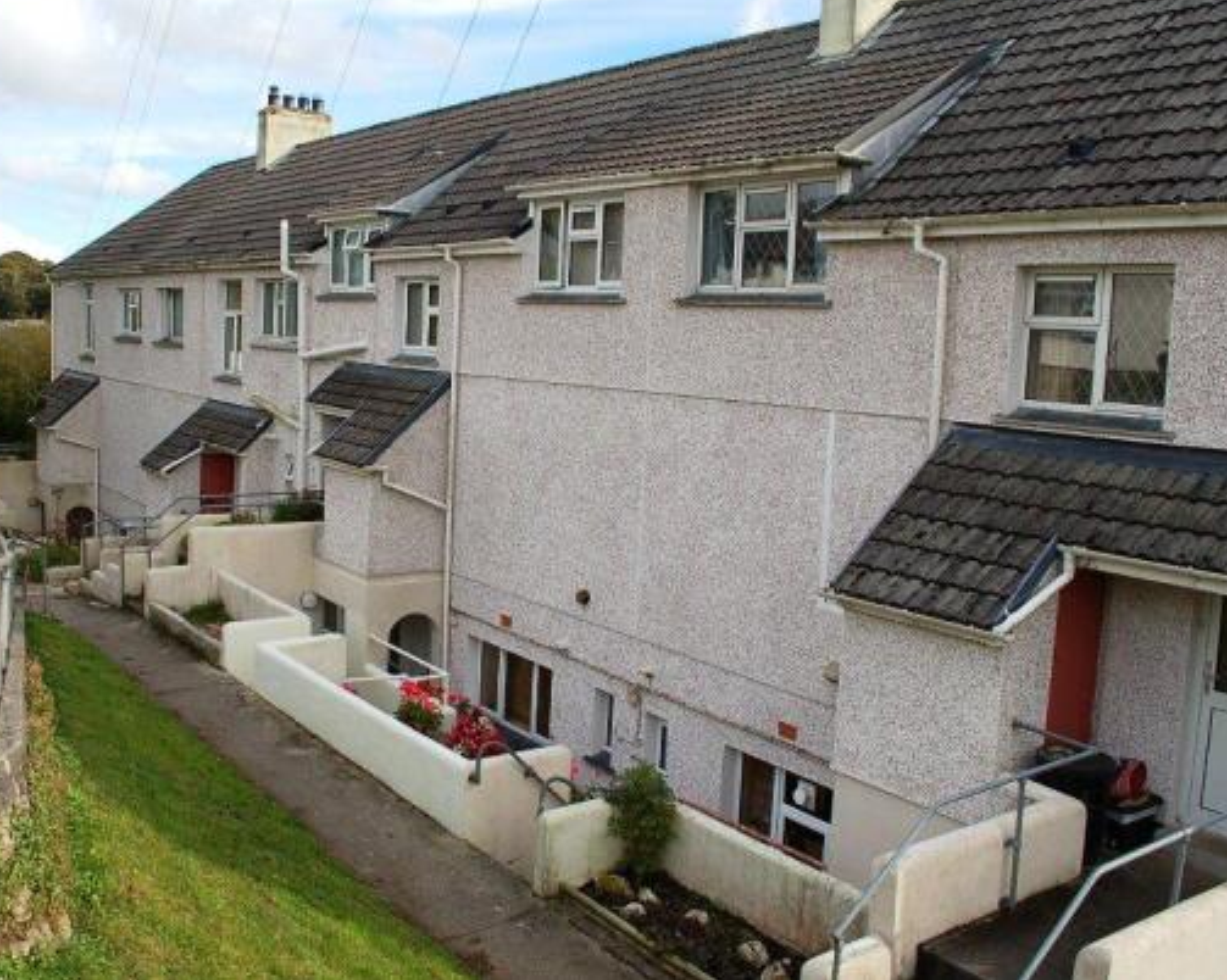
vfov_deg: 44.5
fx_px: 1198
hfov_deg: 53.9
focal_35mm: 33
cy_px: 452
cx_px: 490
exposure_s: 1/250
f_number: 8
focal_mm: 18
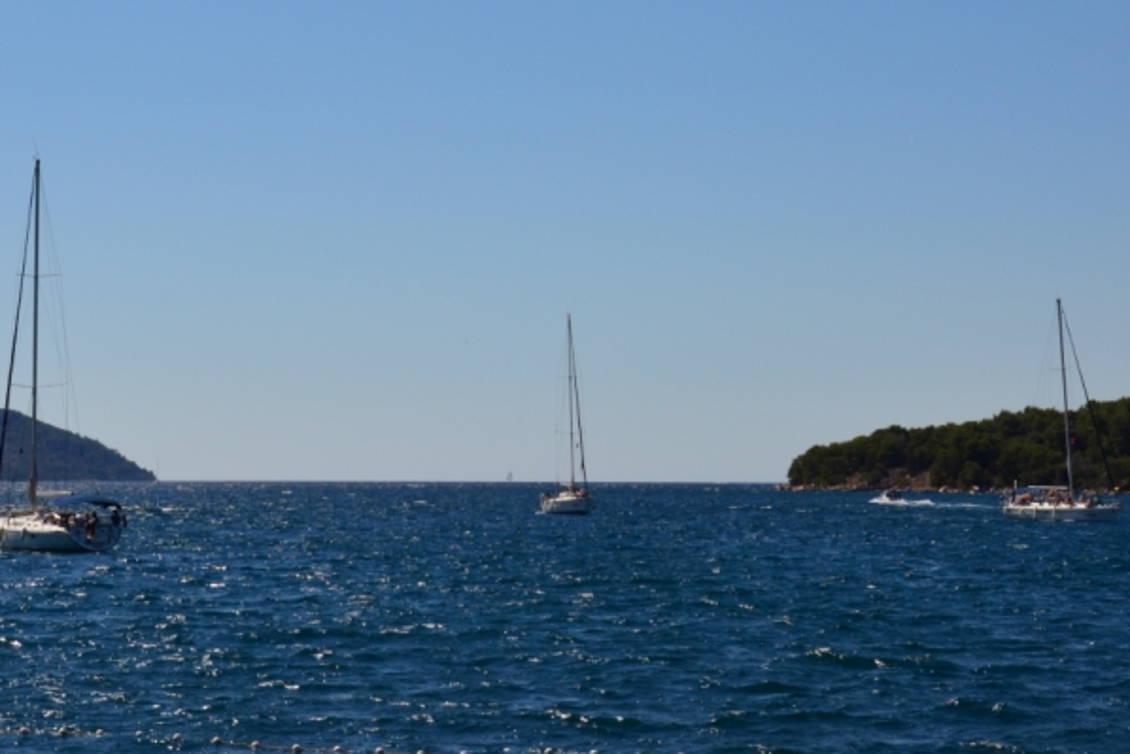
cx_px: 527
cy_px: 207
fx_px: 2821
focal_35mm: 90
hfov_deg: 22.6
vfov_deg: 15.2
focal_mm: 35
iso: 200
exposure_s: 1/400
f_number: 13
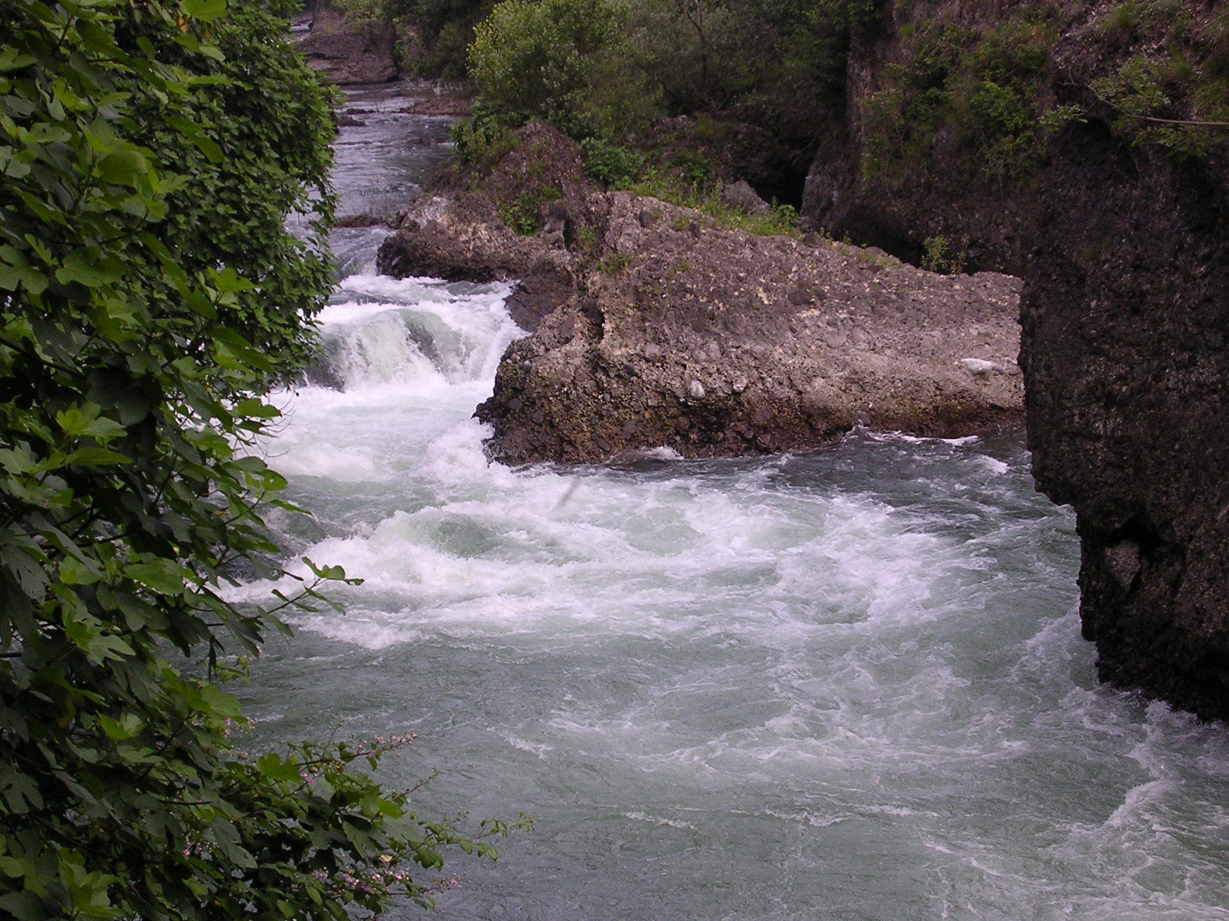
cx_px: 612
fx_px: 2947
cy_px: 470
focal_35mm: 83
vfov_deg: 17.8
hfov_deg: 23.6
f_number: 4
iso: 100
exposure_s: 1/244
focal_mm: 12.3
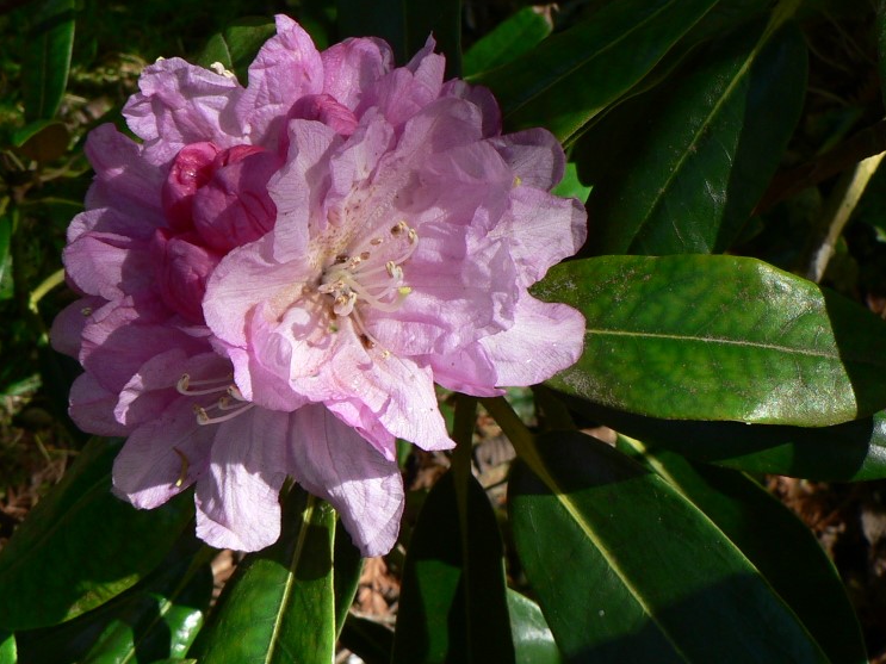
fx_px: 1587
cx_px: 303
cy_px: 379
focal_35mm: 62
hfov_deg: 31.0
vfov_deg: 23.6
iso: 80
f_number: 4
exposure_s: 1/200
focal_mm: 6
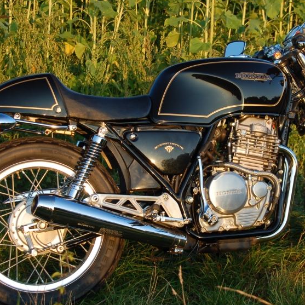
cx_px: 182
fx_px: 1027
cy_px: 145
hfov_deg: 16.9
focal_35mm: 103
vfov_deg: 16.9
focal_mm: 44
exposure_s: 1/60
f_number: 5.6
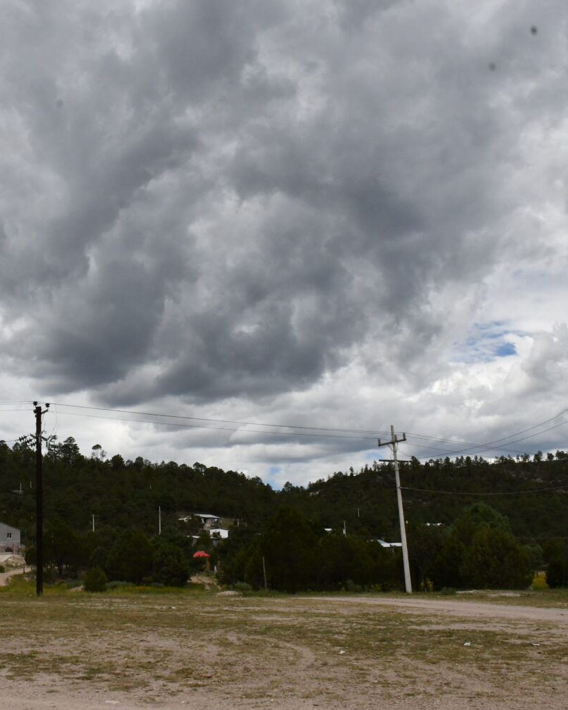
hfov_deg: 37.2
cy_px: 354
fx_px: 820
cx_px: 133
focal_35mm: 39
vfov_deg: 46.9
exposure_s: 1/1250
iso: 1250
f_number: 18
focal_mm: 18
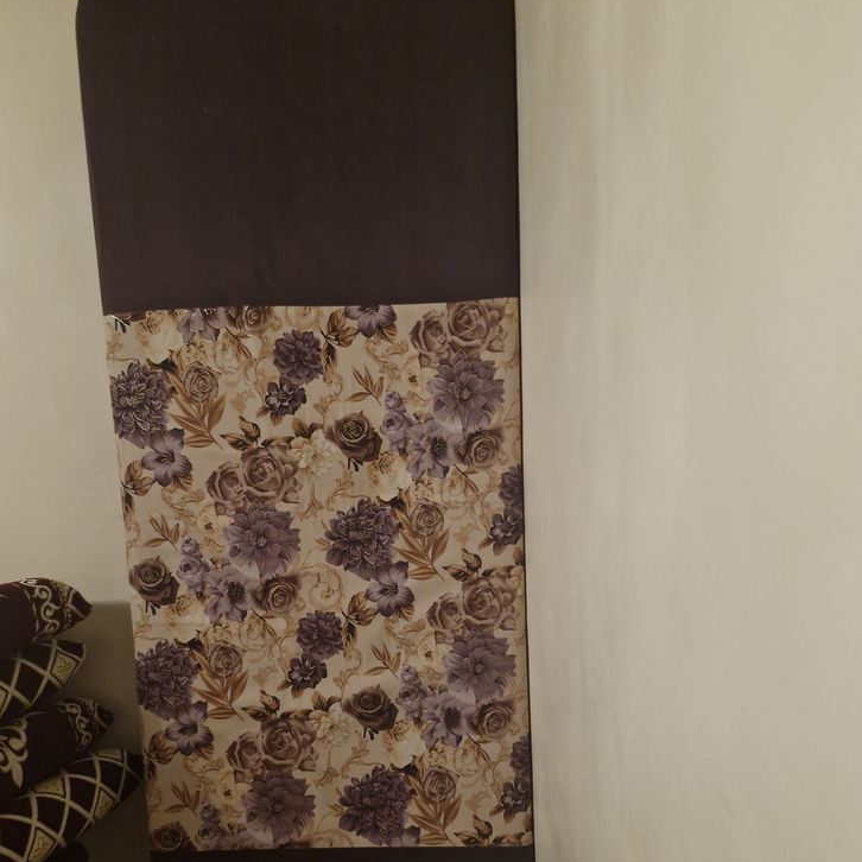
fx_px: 789
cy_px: 549
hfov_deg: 57.3
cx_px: 426
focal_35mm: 28
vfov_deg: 56.5
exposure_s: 1/25
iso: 1000
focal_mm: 5.54
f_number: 1.8
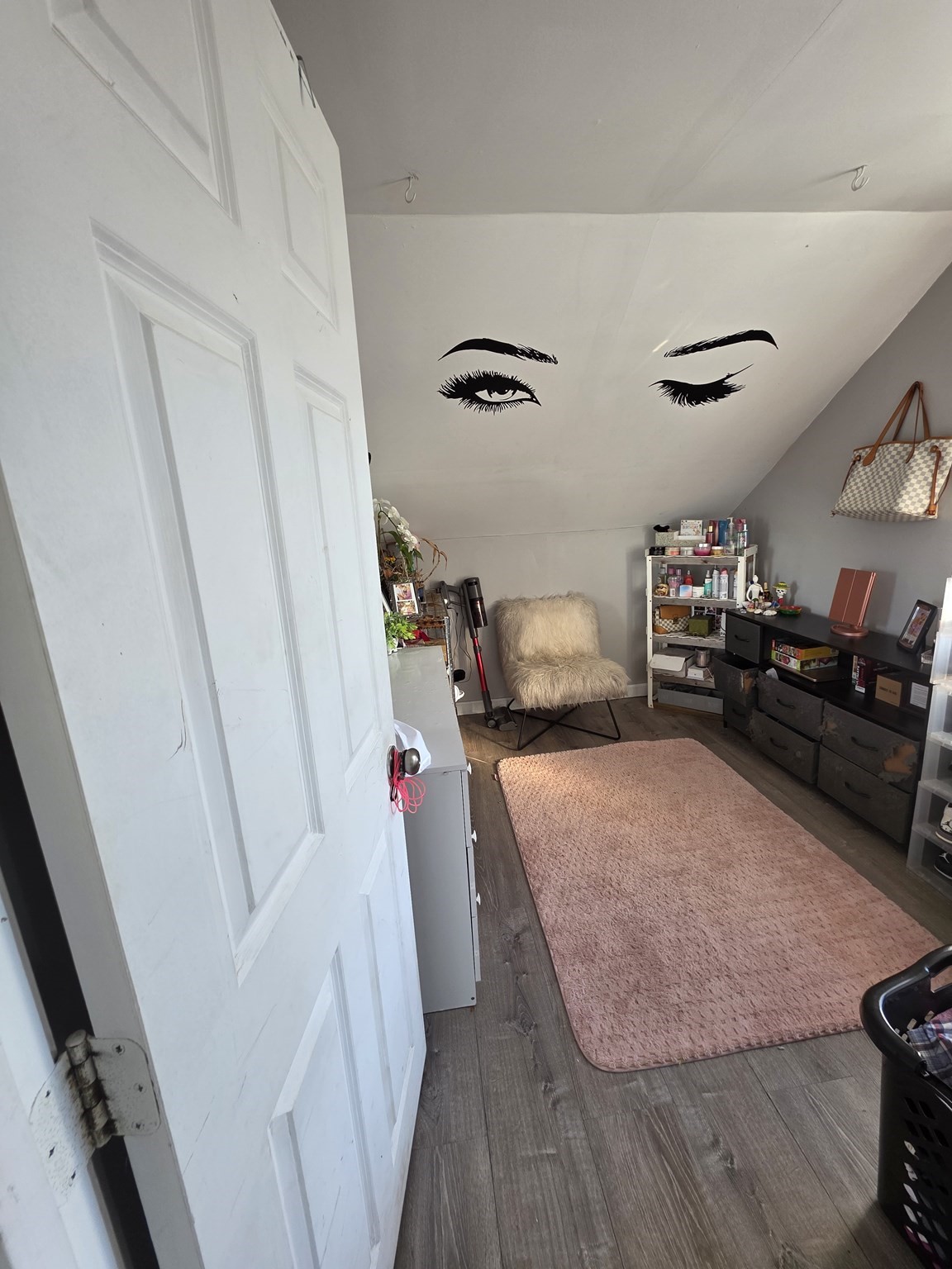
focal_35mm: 13
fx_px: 477
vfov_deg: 106.2
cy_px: 634
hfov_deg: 89.9
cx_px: 476
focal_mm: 2.2
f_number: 1.9
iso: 100
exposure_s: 1/120
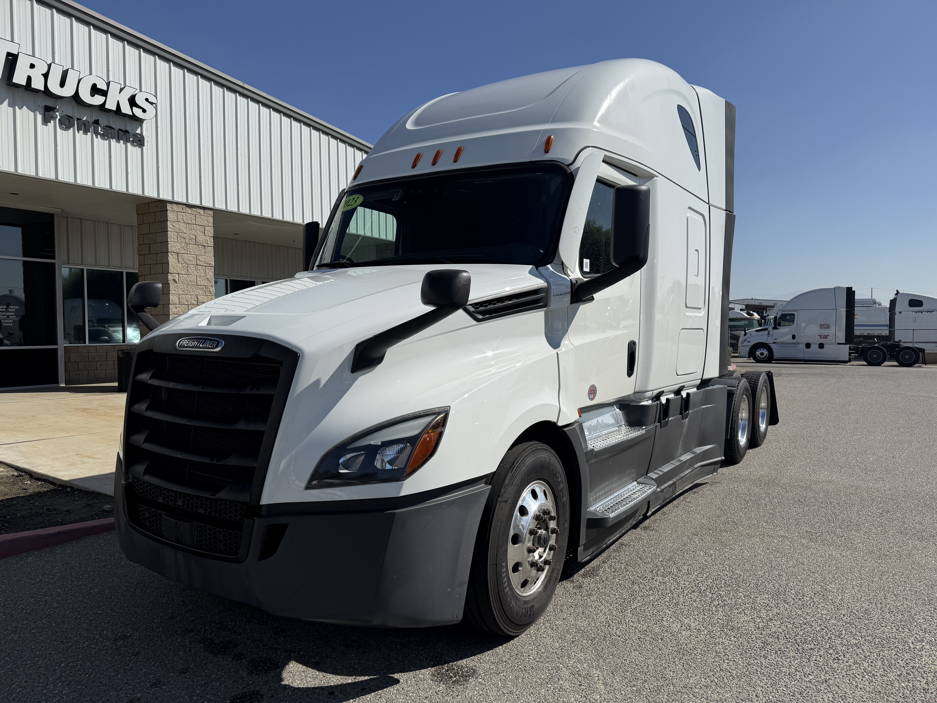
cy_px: 352
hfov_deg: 71.6
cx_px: 468
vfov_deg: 56.8
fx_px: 650
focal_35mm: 24
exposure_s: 1/9091
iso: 80
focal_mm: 6.76
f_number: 1.78
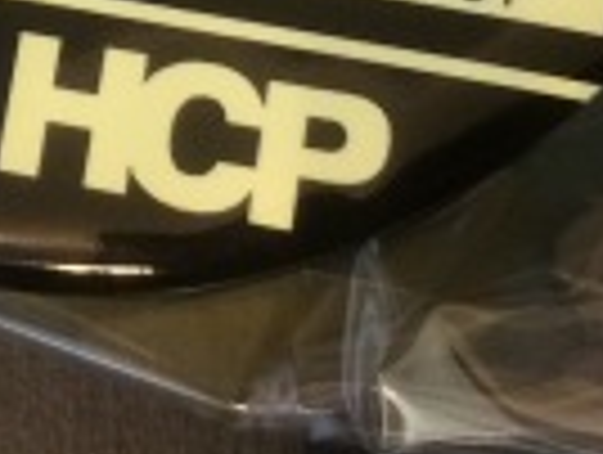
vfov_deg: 10.2
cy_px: -373
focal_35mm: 138
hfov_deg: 13.8
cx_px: -171
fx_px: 2408
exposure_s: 1/30
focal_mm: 4.15
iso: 160
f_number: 2.2
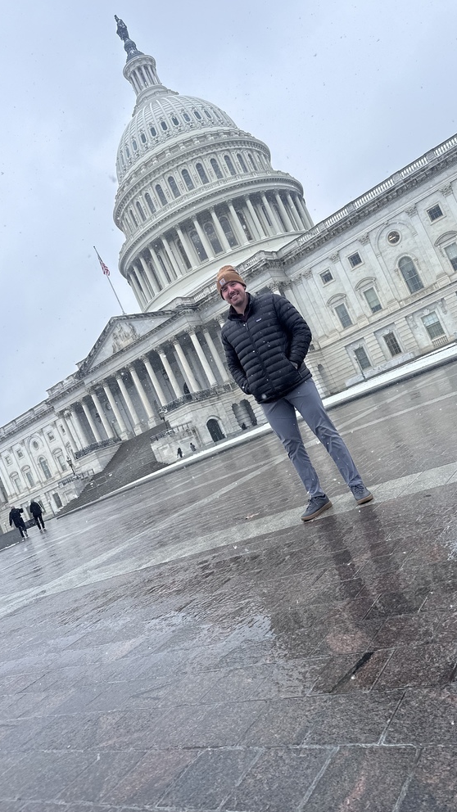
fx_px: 582
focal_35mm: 27
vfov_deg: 69.9
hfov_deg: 42.8
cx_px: 251
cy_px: 405
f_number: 1.78
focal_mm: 6.86
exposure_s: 1/2252
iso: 80
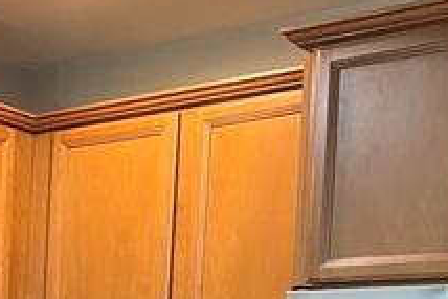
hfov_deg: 20.4
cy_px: 441
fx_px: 1208
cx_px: 4
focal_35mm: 97
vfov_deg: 13.4
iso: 400
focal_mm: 5.7
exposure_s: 1/60
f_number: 1.5
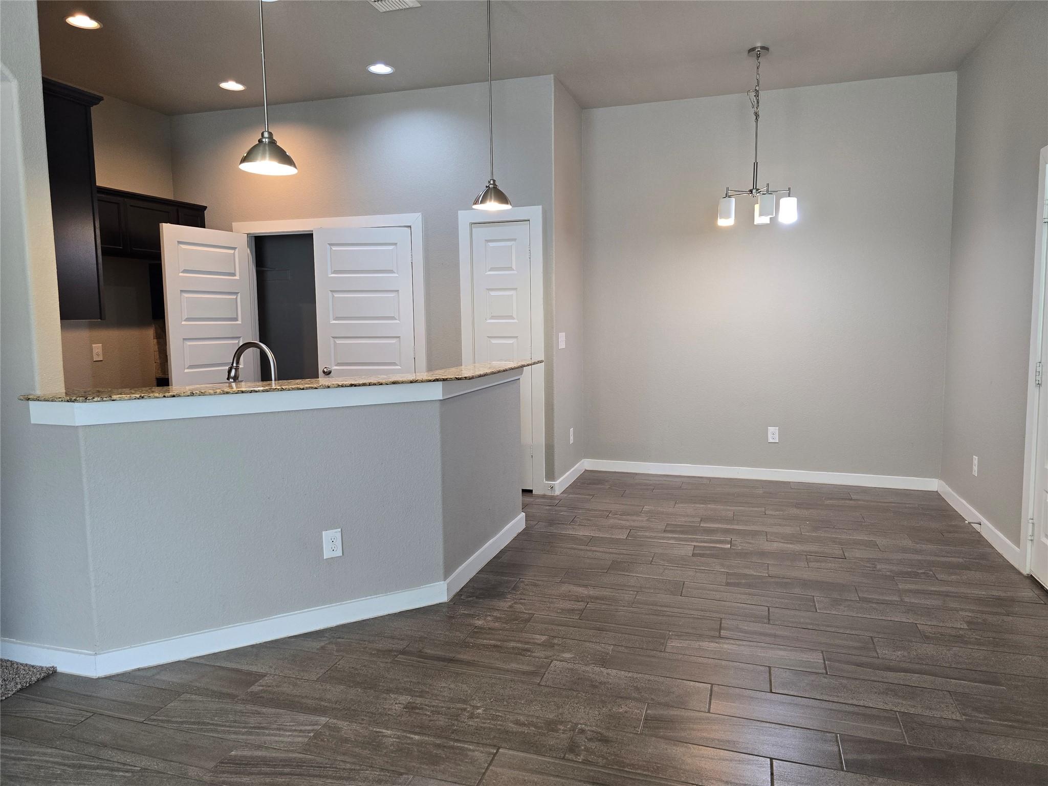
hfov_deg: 73.9
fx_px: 696
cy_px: 393
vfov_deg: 58.9
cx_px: 524
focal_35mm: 23
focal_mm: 6.3
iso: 250
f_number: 1.7
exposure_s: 1/120
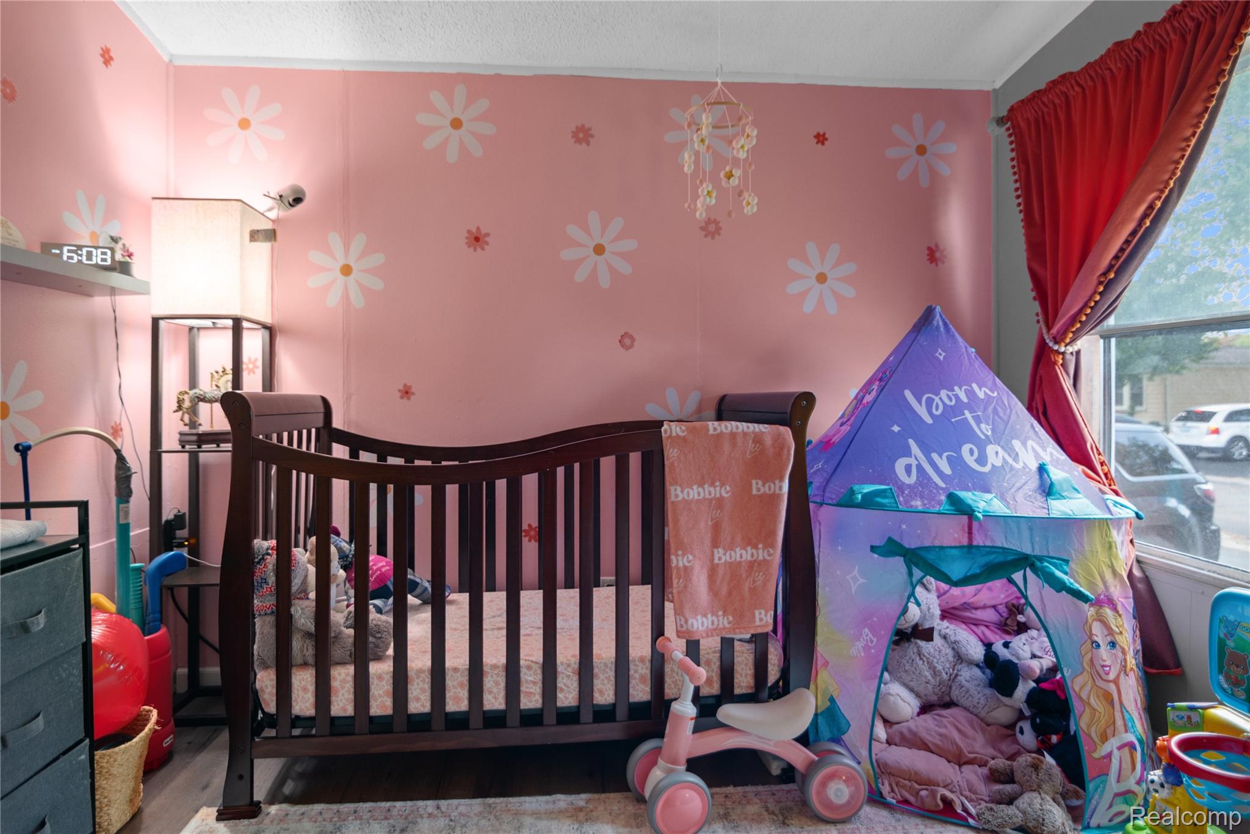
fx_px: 729
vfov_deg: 59.5
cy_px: 417
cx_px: 625
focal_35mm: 21
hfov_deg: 81.2
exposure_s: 1/8
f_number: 2.8
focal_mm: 21
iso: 250
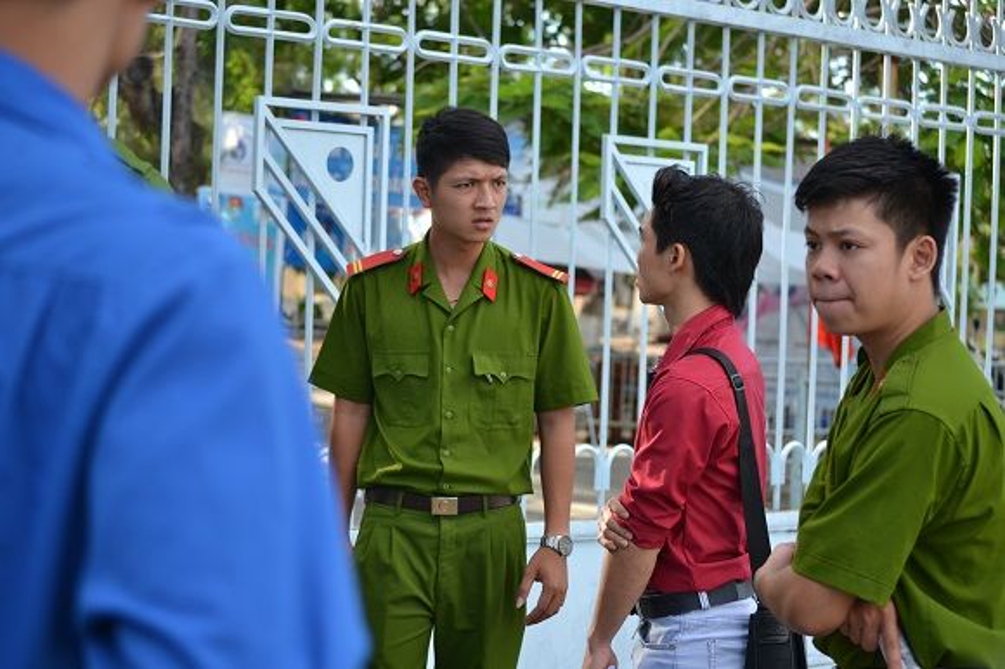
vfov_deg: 16.5
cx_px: 502
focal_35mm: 82
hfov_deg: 24.6
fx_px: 2302
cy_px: 334
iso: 200
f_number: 4
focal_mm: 55
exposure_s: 1/320
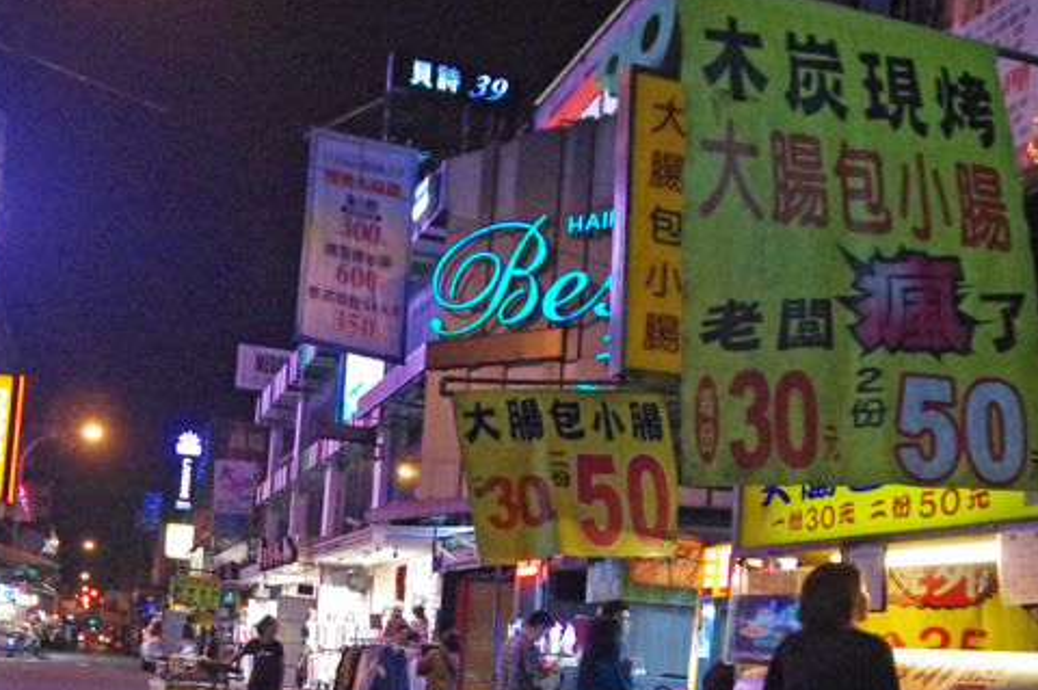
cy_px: 584
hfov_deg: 57.0
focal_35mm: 32
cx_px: 318
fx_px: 922
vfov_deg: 38.9
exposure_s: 1/125
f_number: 4
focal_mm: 10
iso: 4000
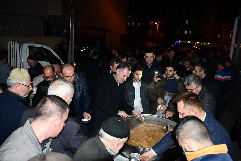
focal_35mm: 27
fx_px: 181
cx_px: 120
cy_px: 80
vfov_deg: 47.9
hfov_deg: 67.4
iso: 1250
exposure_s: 1/60
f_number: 3.5
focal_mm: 18
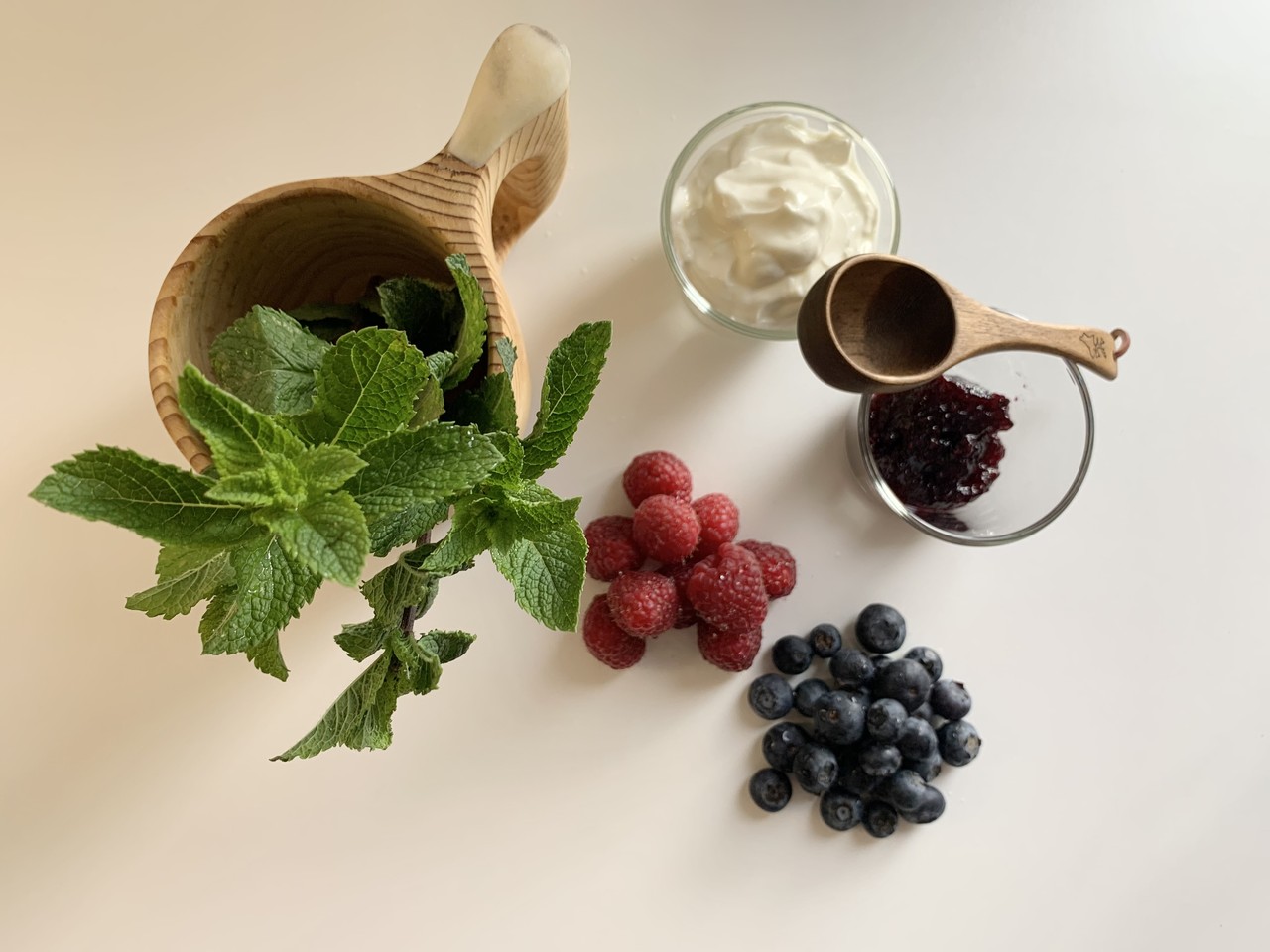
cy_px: 476
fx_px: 954
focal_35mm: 26
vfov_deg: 53.1
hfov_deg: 67.3
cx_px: 635
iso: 80
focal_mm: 4.25
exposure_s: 1/121
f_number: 1.8
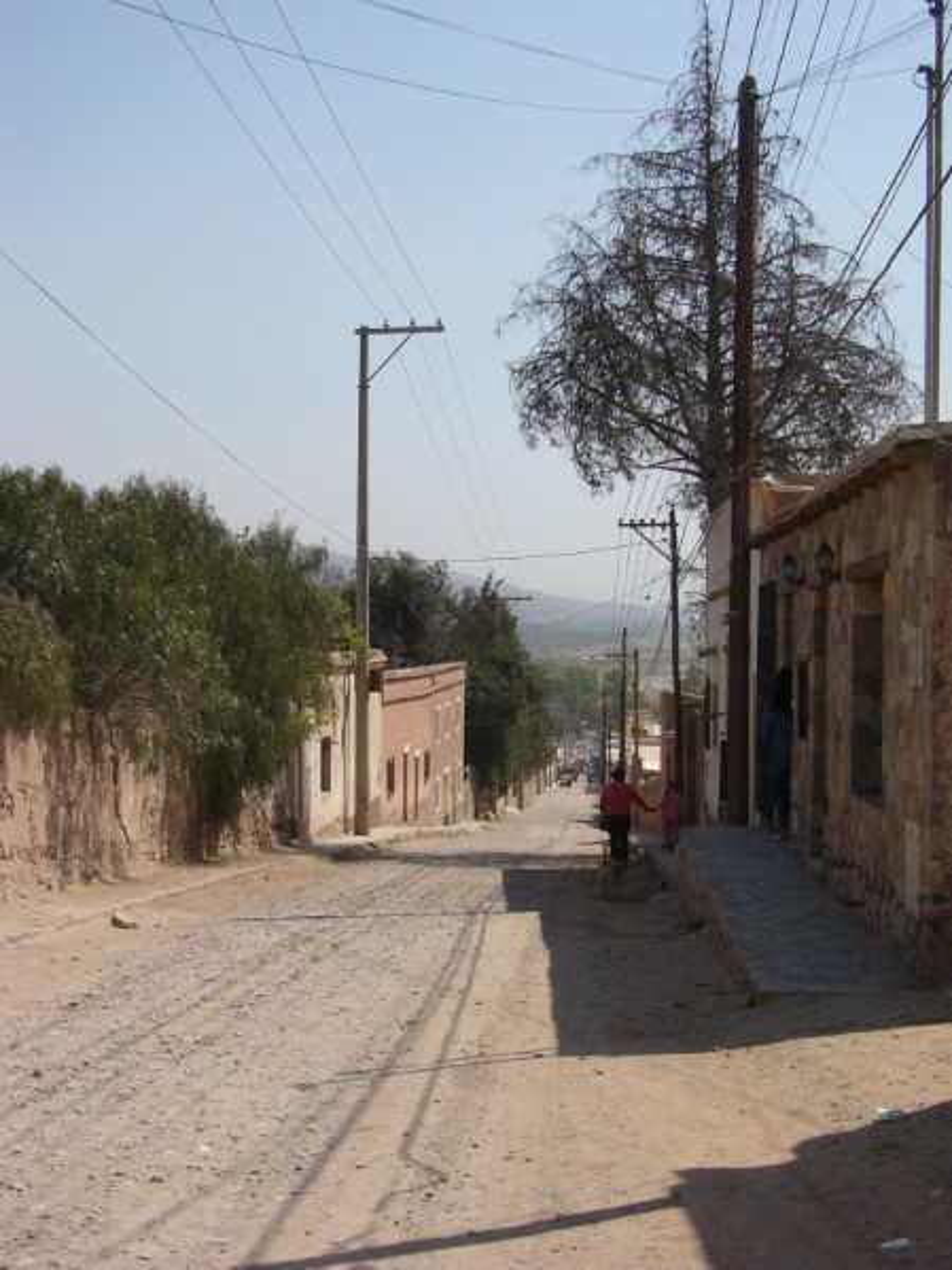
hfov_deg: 27.5
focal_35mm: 53
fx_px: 1944
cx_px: 476
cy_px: 635
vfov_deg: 36.2
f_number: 9.7
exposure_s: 1/800
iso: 200
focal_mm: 8.8
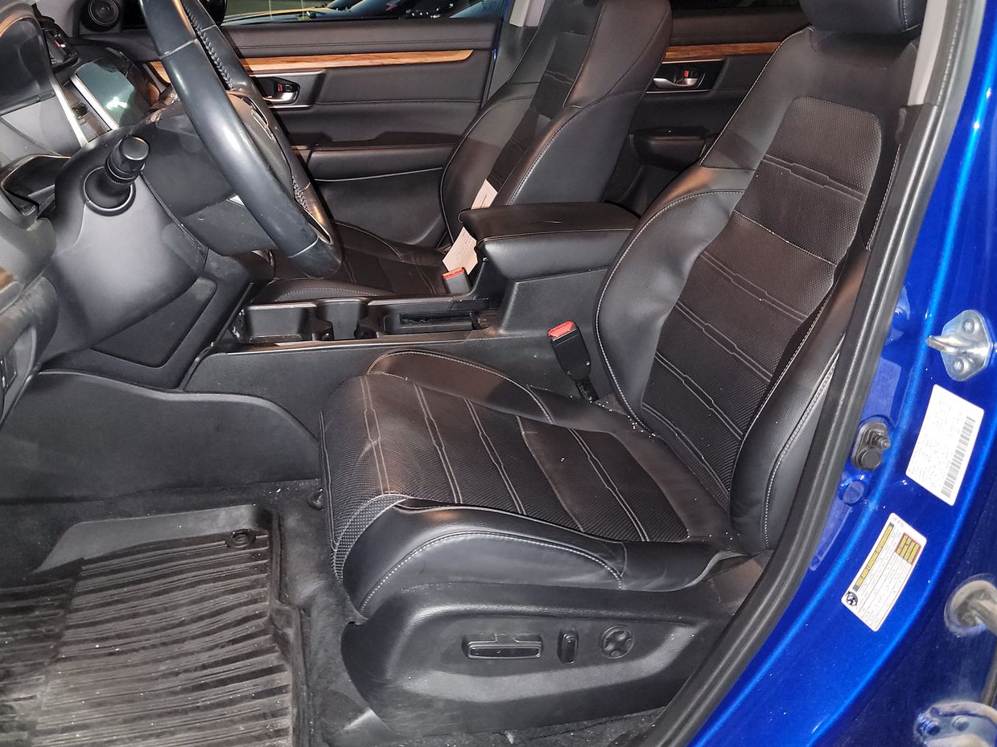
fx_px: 893
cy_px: 281
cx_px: 461
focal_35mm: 31
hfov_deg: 58.3
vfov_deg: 45.1
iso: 832
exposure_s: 1/9
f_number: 1.8
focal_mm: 6.7
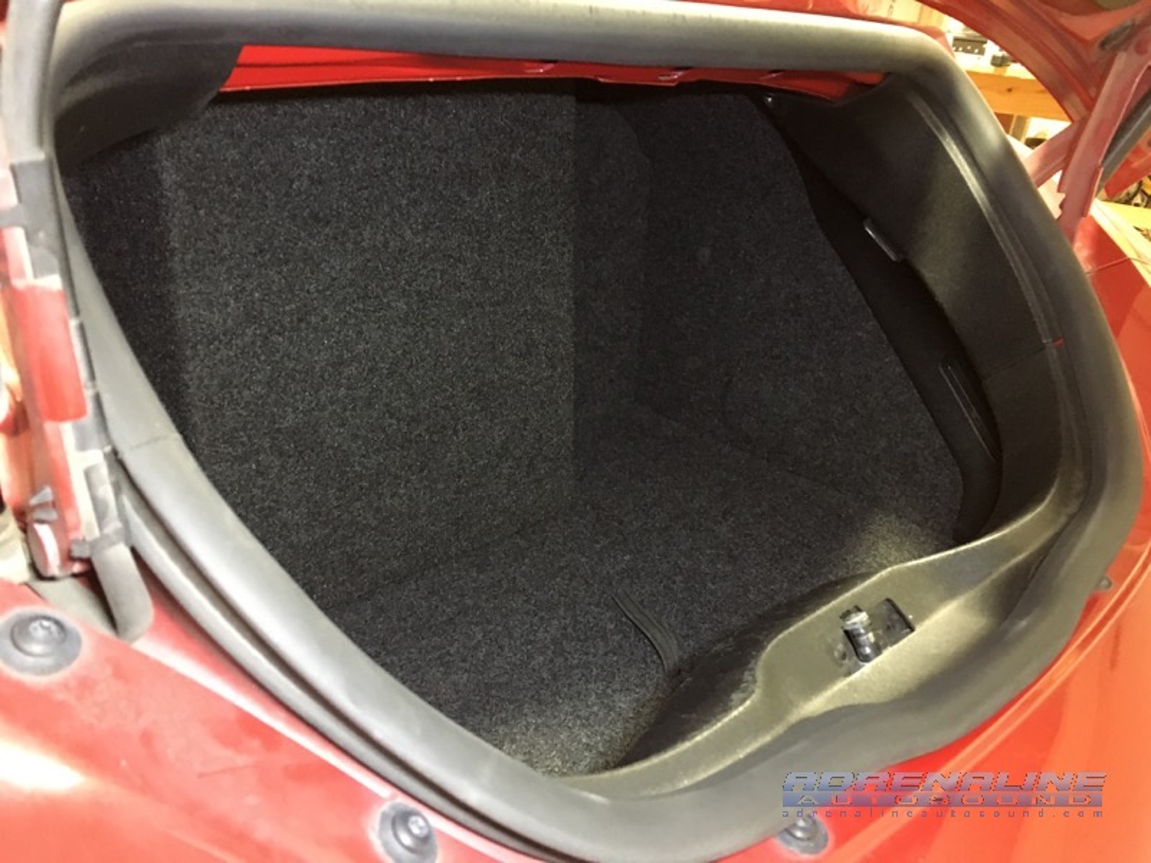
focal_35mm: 29
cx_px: 576
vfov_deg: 48.2
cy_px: 432
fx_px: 964
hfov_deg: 61.7
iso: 250
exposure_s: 1/15
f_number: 2.2
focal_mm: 4.15
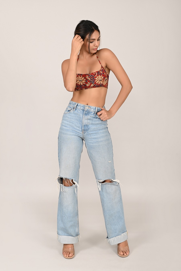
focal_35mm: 52
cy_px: 136
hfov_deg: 26.0
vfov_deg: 38.2
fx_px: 392
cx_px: 90
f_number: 9
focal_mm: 52
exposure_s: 1/200
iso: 200
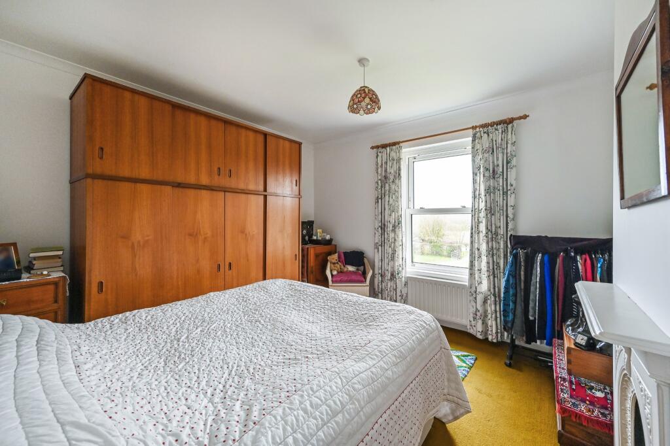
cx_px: 335
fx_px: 260
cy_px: 223
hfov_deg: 104.3
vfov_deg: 81.2
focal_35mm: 14
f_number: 9
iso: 400
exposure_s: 1/30
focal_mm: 14
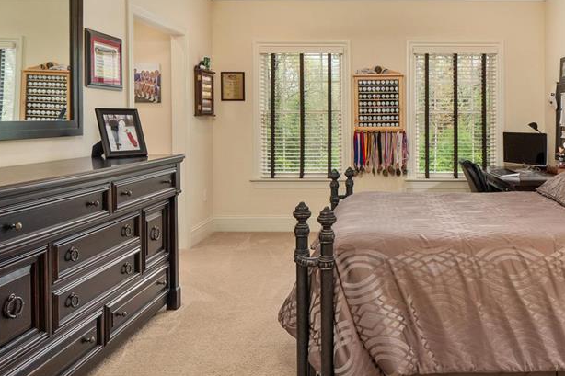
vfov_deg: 43.1
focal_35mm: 30
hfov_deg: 60.3
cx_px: 384
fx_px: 471
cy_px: 133
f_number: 7.1
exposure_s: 1/3
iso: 400
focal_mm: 9
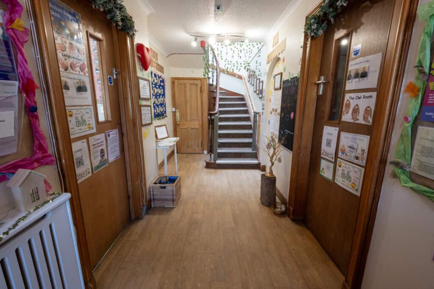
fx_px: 181
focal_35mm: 15
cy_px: 144
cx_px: 217
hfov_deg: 100.4
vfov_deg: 77.3
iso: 125
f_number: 10
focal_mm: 10
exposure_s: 2
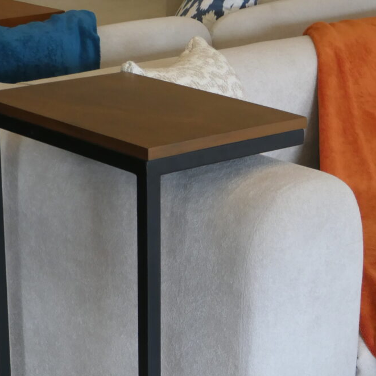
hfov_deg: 15.7
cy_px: 366
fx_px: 1364
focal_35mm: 111
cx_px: 162
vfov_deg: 15.4
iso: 640
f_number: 3.6
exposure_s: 1/80
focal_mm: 17.8
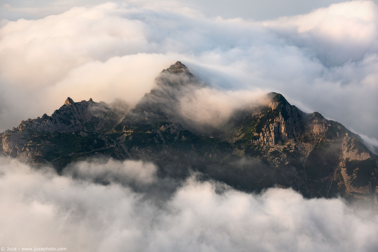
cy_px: 126
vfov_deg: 13.0
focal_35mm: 105
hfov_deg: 19.5
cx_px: 189
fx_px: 1102
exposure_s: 1/125
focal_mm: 105
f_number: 7.1
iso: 100
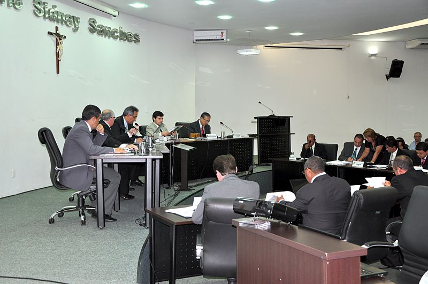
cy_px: 142
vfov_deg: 29.8
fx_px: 534
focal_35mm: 45
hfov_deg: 43.7
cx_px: 214
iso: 400
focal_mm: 30
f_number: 5.6
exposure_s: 1/30
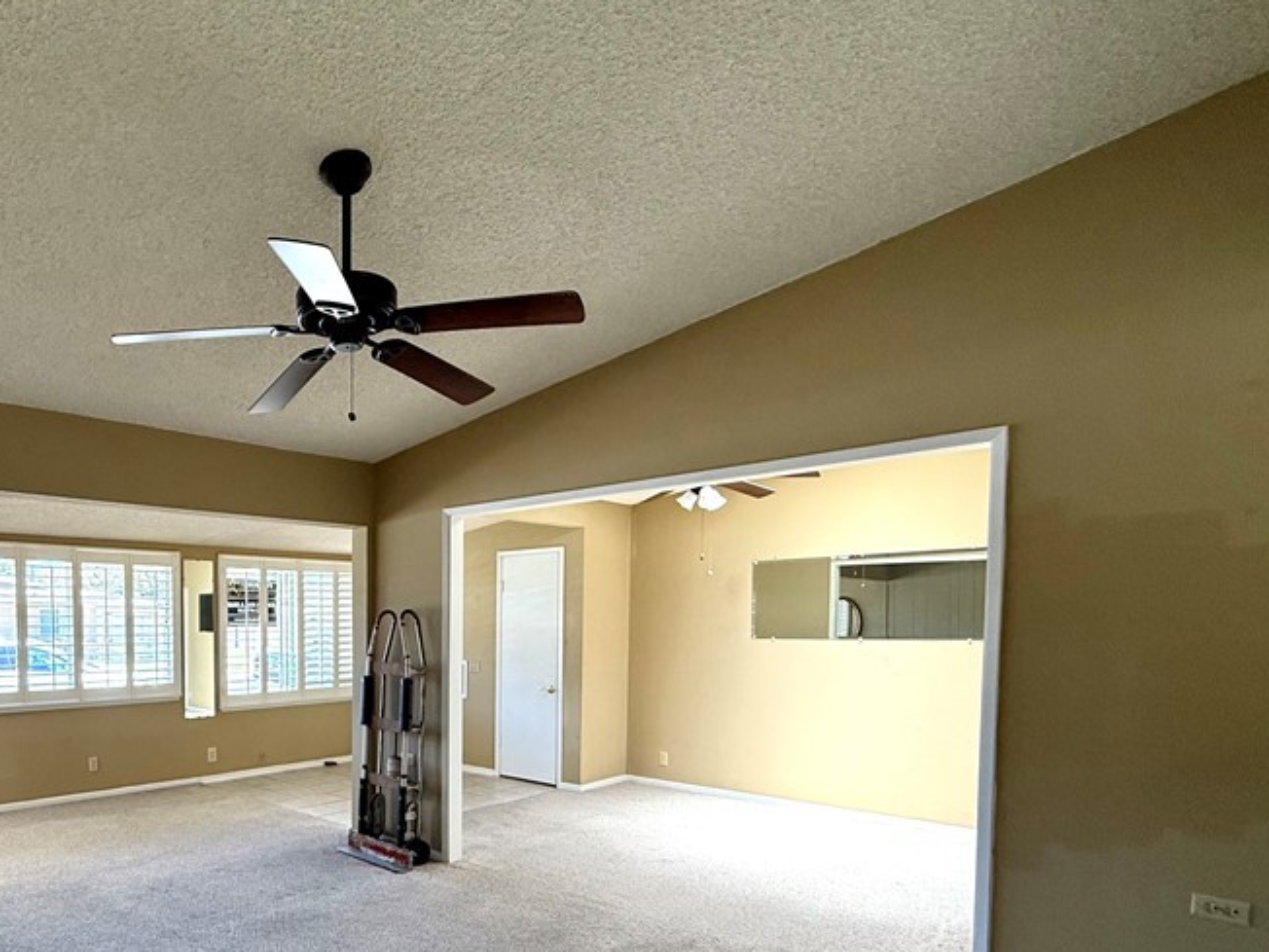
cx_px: 329
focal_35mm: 22
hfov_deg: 71.6
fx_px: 807
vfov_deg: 59.2
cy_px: 658
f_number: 2.2
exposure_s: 1/120
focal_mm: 2.22
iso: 125
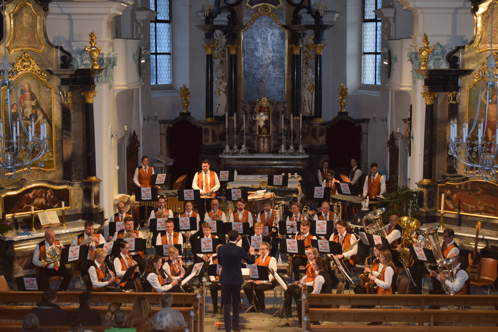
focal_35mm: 69
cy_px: 168
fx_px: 948
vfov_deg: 19.9
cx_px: 252
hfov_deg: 29.4
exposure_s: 1/80
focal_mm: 45
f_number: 5
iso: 800
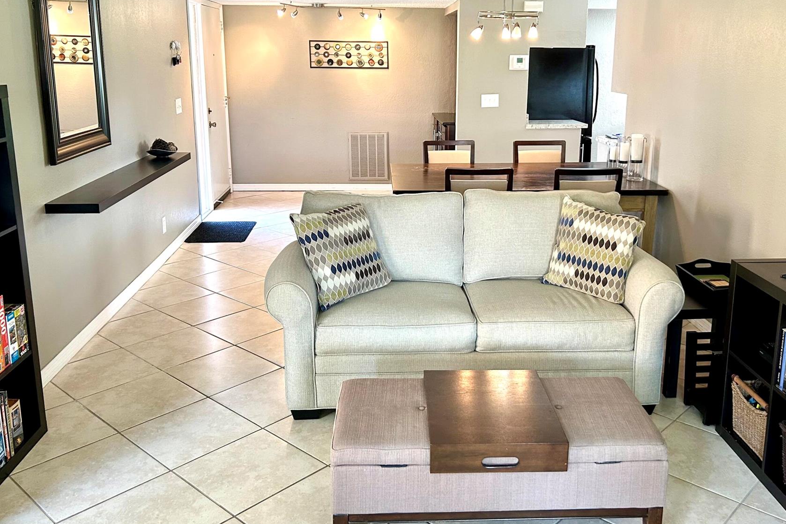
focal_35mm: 33
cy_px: 214
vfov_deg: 39.8
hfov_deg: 57.1
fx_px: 721
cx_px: 427
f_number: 1.5
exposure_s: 1/60
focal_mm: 5.7
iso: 160
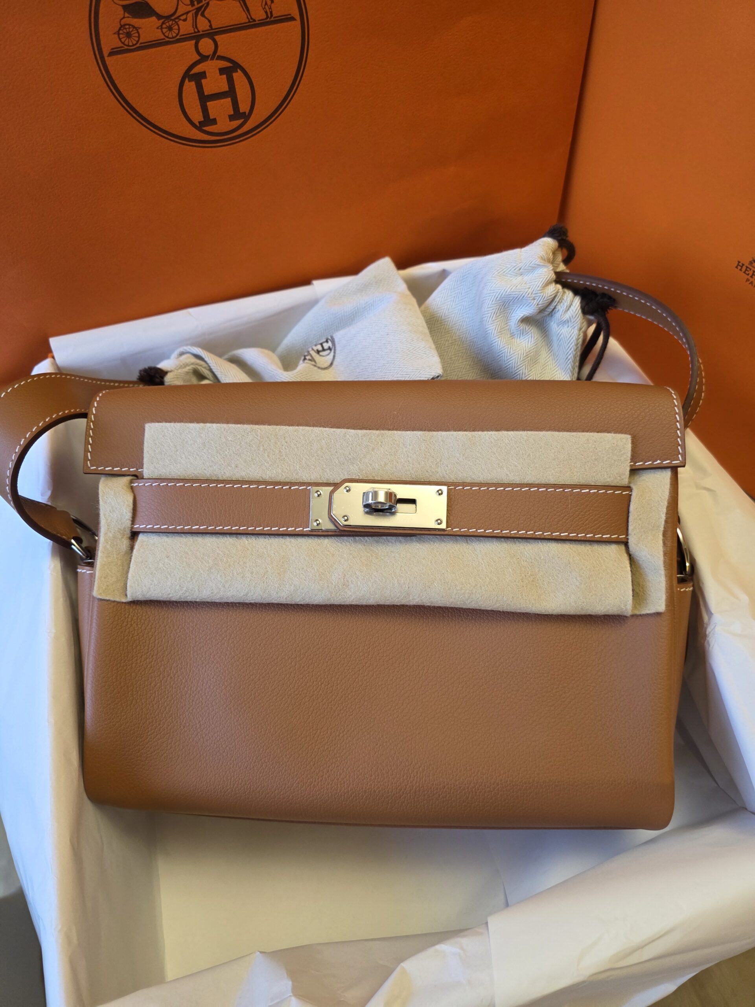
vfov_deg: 73.9
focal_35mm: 23
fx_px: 669
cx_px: 378
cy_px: 504
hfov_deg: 58.9
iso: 320
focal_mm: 6.3
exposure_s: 1/100
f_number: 1.7
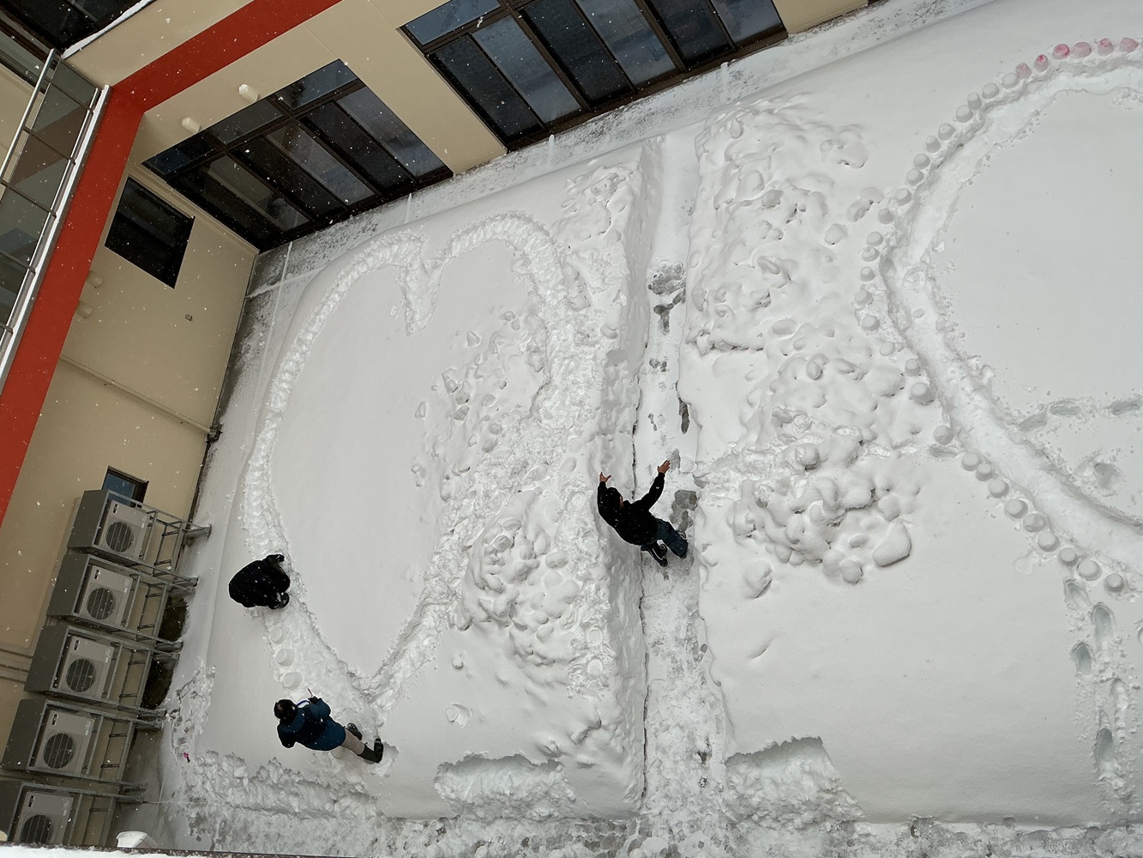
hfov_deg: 61.7
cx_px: 572
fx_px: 958
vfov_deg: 48.2
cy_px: 429
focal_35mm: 29
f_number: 1.8
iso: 25
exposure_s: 1/2058
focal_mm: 3
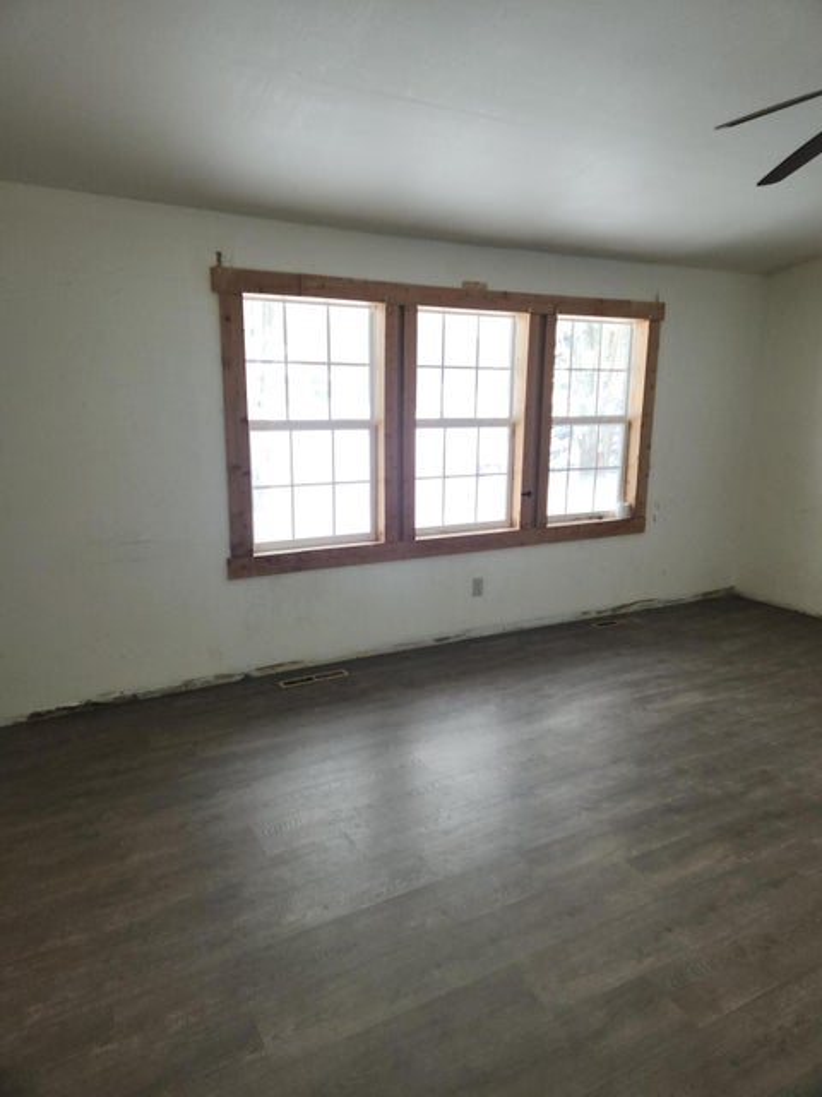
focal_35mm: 23
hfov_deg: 58.9
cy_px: 548
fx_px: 728
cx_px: 411
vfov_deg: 73.9
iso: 100
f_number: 1.8
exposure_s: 1/60
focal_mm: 5.4
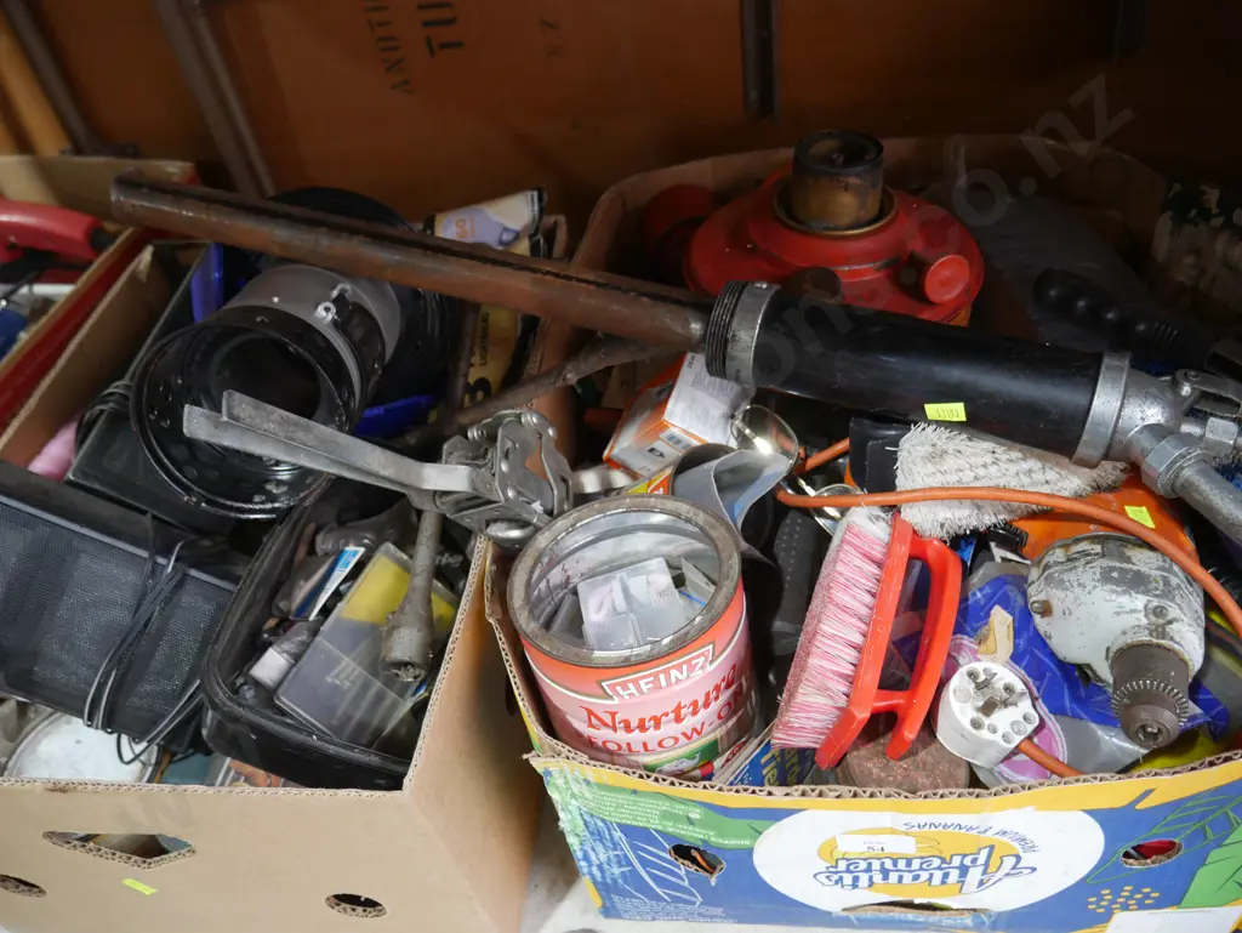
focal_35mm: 28
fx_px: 1005
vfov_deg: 49.8
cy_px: 466
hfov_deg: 63.4
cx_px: 621
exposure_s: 1/60
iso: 400
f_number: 3.5
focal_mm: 14
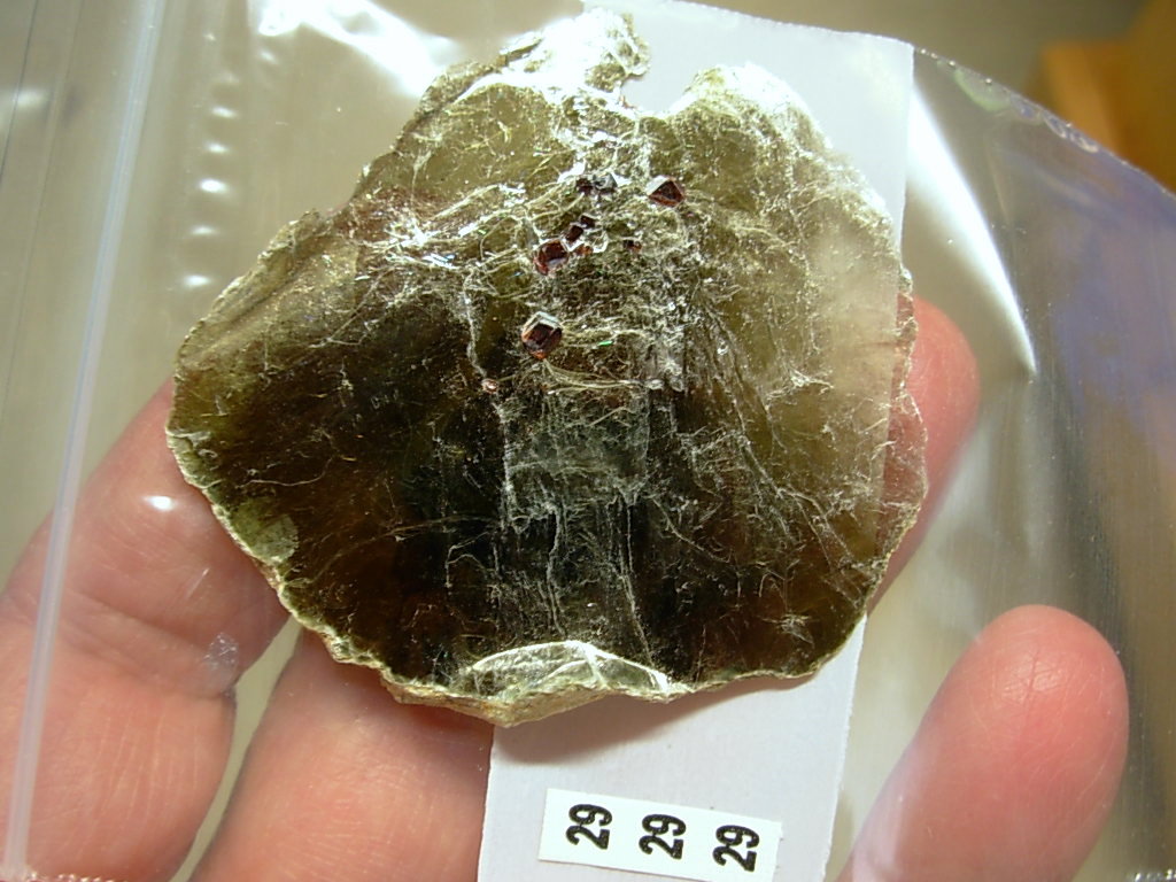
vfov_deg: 37.7
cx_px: 588
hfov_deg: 49.0
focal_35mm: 38
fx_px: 1291
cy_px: 441
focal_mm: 6.3
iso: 50
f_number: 2.9
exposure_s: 1/9.5
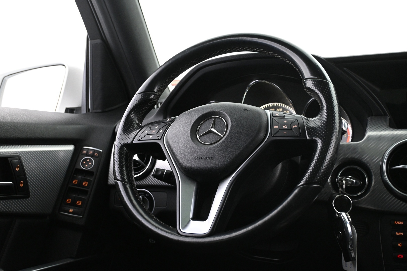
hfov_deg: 49.6
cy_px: 136
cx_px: 204
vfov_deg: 34.2
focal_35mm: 39
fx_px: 441
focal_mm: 26
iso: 1600
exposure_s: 1/20
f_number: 4.5
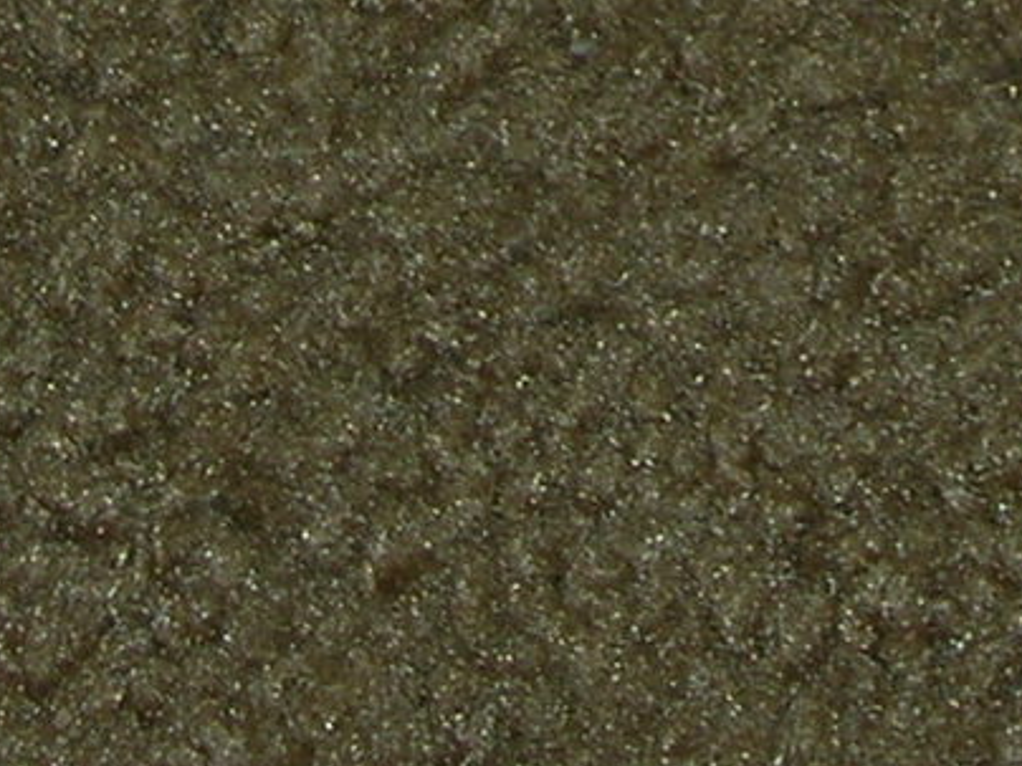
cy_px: -1135
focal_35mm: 233
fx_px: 6879
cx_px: 817
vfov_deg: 6.1
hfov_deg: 8.5
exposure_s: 1/60.1
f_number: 3.2
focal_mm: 7.7
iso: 50
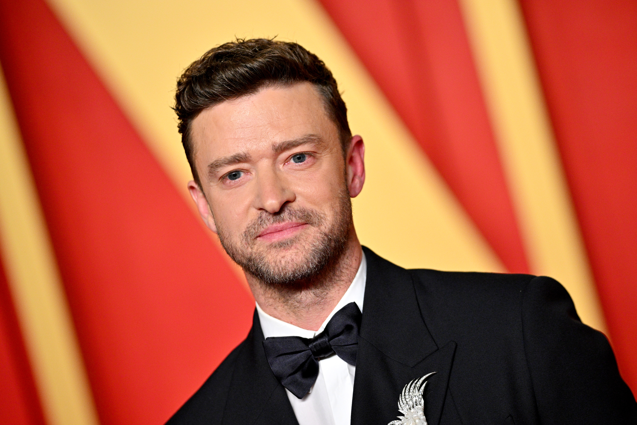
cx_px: 318
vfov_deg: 7.0
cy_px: 212
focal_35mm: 195
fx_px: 3450
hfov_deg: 10.5
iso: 2500
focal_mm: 195
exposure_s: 1/1600
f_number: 2.8
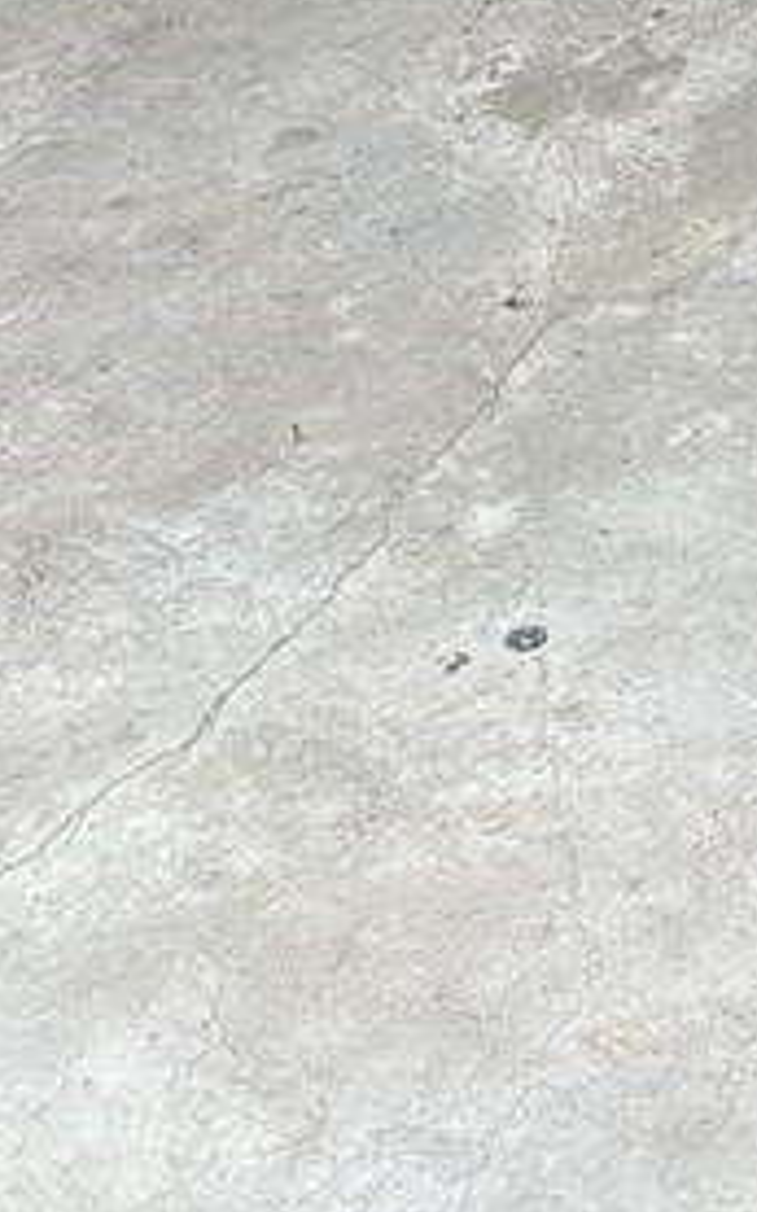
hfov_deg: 8.0
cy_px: -1781
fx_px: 5053
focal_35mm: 153
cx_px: 1737
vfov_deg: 11.2
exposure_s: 1/122
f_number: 1.6
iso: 50
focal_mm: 5.96
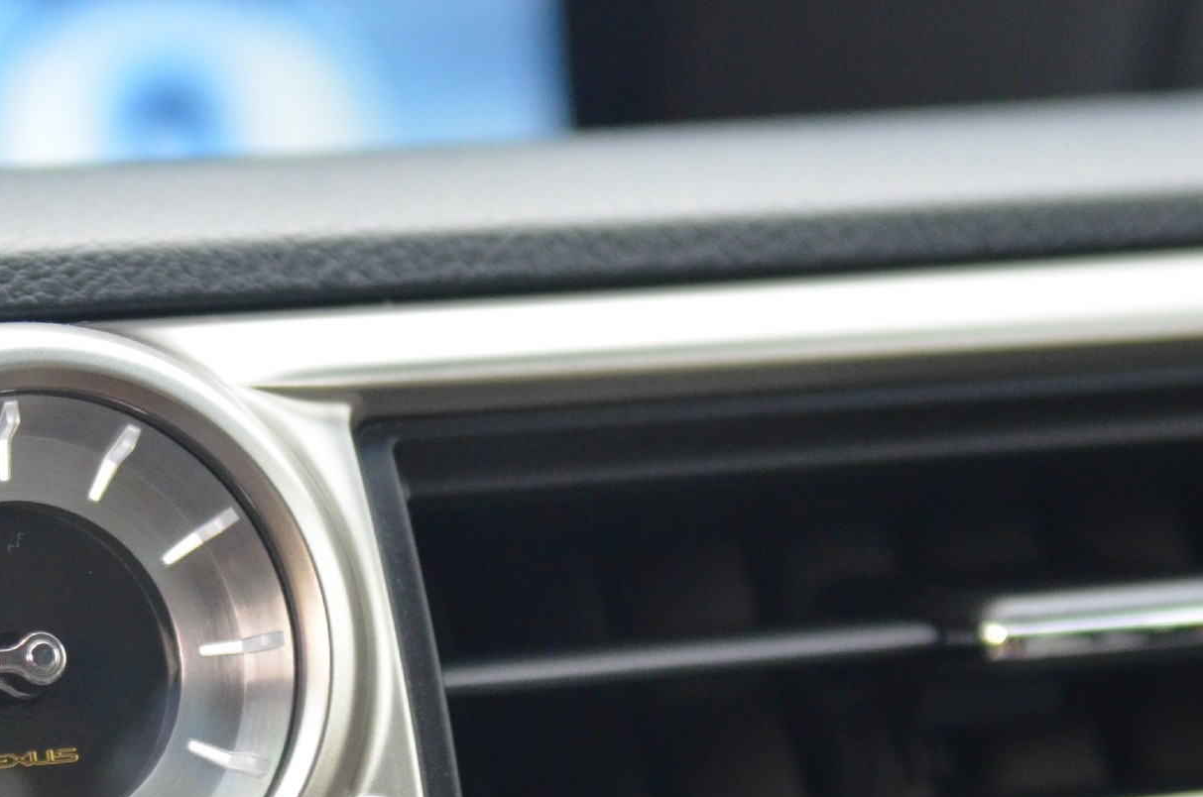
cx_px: 0
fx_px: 5671
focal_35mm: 170
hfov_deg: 12.0
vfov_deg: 8.0
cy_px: 607
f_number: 2.8
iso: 1600
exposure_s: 1/200
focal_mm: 55
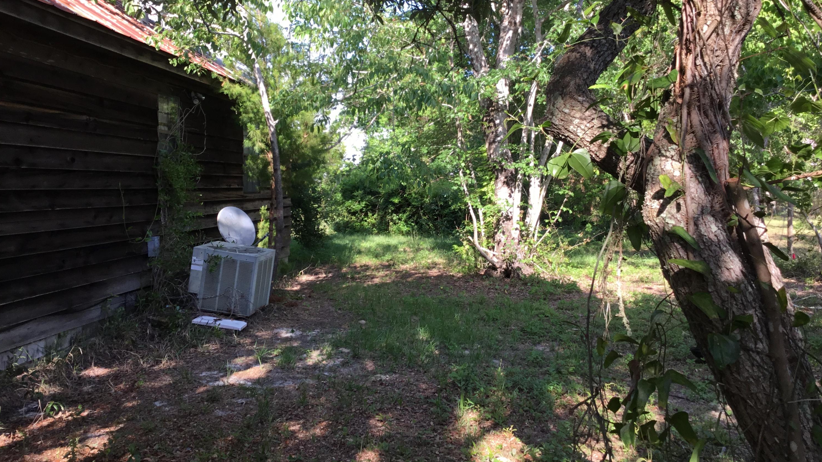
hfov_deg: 58.0
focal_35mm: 34
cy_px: 200
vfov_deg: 34.6
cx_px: 412
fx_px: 741
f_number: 2.4
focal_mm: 3.3
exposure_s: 1/181
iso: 25
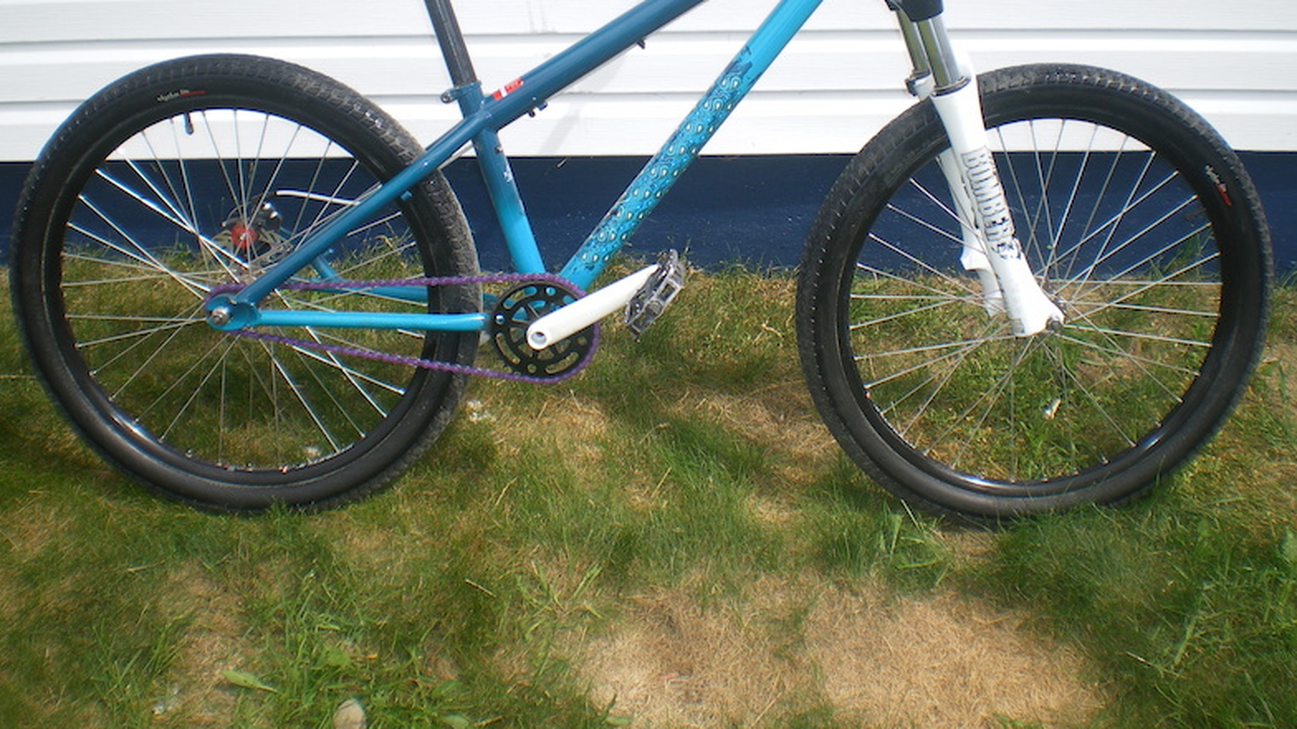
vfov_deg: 29.5
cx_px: 650
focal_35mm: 40
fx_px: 1376
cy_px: 251
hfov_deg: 50.5
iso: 50
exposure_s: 1/250
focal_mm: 6.3
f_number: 4.6
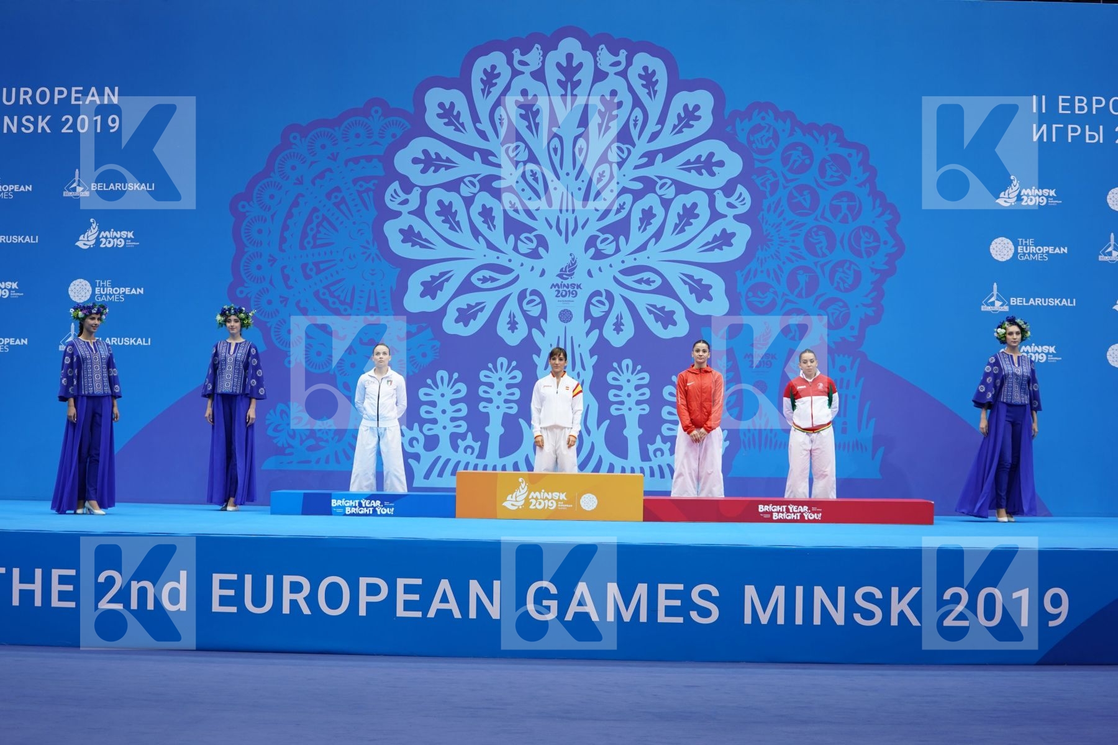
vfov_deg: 19.5
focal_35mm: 70
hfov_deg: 28.8
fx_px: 2174
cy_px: 372
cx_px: 559
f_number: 2.8
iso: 320
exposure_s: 1/250
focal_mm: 70
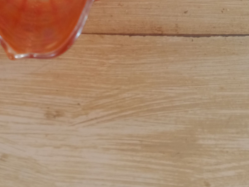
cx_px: 47
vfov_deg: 18.7
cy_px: -77
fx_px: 511
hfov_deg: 26.8
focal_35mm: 71
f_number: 2
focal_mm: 3.54
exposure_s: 1/33.3
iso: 251
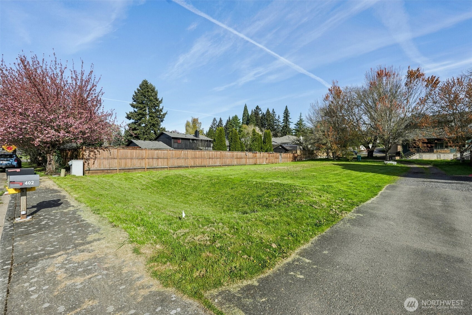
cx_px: 236
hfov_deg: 96.7
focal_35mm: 16
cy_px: 158
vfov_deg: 73.7
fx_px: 210
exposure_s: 1/1000
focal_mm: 16
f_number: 8
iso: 400
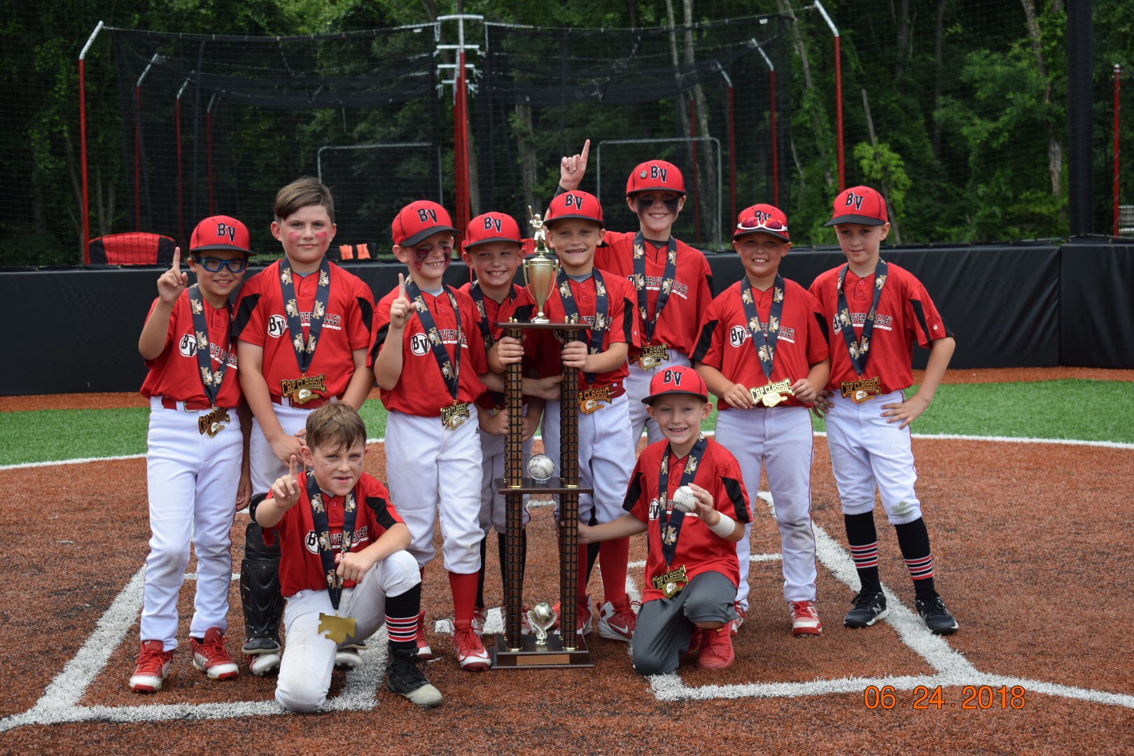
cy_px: 378
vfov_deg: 19.7
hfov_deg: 29.2
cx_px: 567
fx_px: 2173
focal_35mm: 69
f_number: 5.3
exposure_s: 1/1000
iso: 450
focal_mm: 46
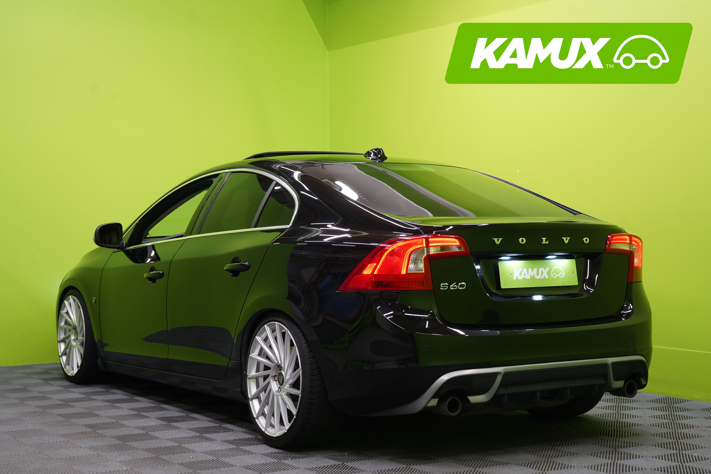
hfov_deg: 33.9
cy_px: 237
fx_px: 1165
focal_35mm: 59
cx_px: 356
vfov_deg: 23.0
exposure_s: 1/25
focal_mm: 59
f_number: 5.6
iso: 400
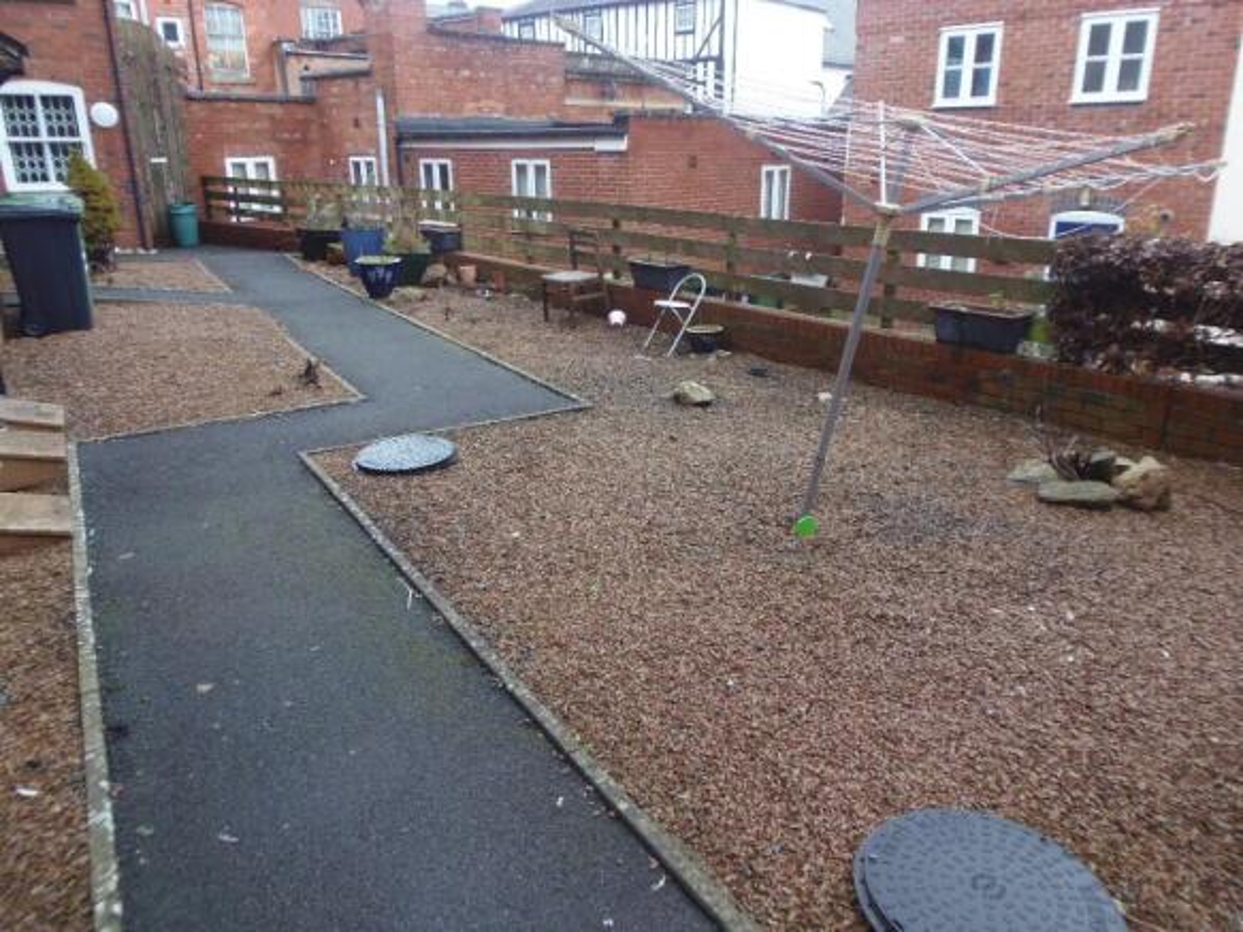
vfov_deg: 56.8
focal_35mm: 24
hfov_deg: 71.6
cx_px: 622
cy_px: 466
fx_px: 862
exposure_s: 1/50
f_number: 2.9
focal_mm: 4.3
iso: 64
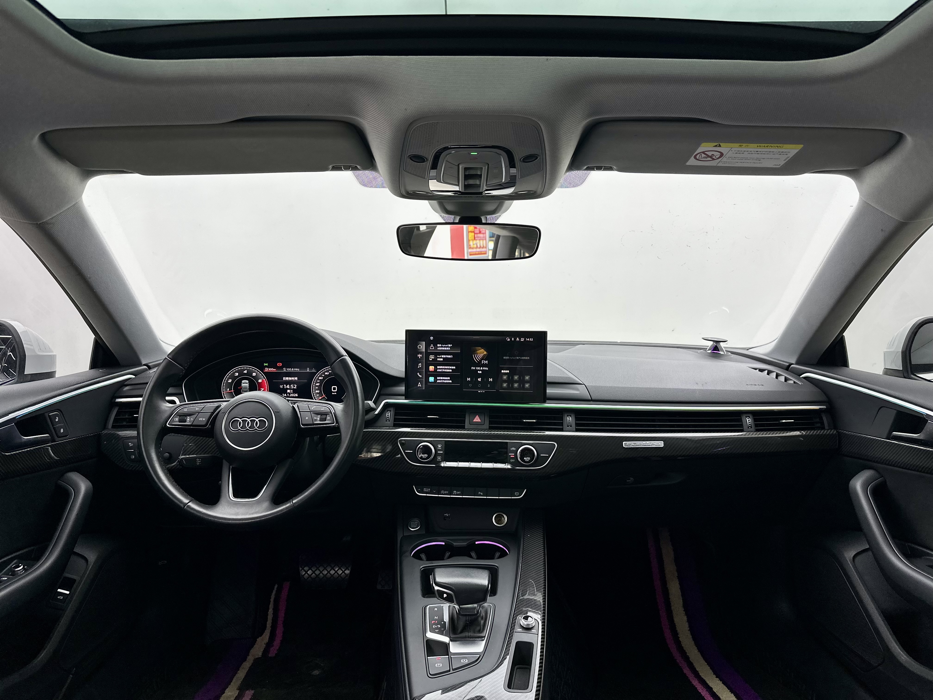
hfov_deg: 71.6
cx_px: 466
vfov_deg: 56.8
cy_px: 350
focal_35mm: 24
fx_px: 647
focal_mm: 6.86
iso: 64
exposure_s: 1/205
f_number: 1.78
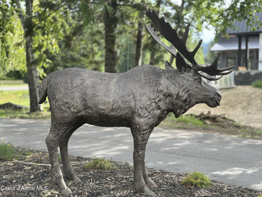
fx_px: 363
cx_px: 131
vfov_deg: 30.3
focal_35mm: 48
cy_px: 98
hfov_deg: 39.7
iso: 80
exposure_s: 1/521
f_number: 1.78
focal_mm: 6.86
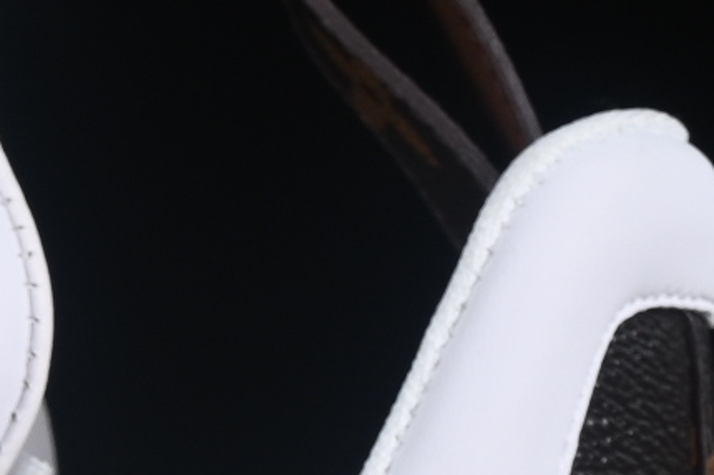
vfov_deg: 2.8
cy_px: 797
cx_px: -340
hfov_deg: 4.2
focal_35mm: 486
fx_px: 9631
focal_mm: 50
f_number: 8
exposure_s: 1/80
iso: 160
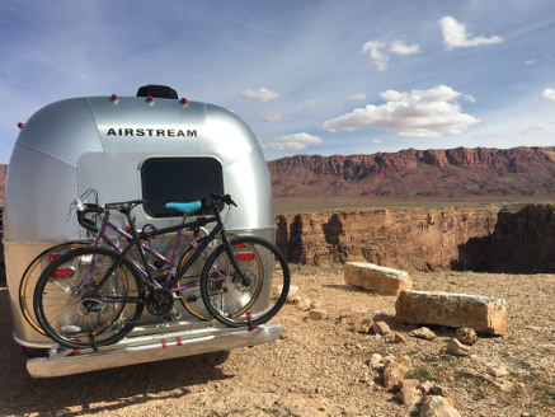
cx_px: 278
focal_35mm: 29
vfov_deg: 48.2
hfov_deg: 61.6
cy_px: 208
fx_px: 465
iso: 25
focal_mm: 4.15
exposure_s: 1/2404
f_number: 2.2
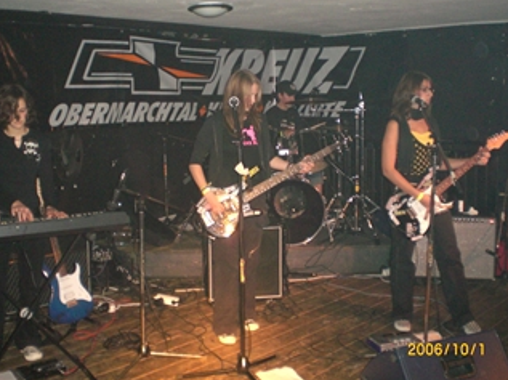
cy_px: 181
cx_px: 239
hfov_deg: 44.8
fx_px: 616
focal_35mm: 42
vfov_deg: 34.3
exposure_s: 1/30
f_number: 3.1
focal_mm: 6.3
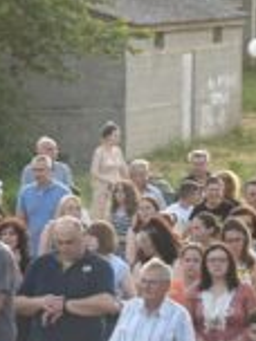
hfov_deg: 5.2
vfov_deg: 7.3
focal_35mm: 270
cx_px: -568
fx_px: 2662
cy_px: 328
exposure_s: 1/160
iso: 400
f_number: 6.3
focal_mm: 38
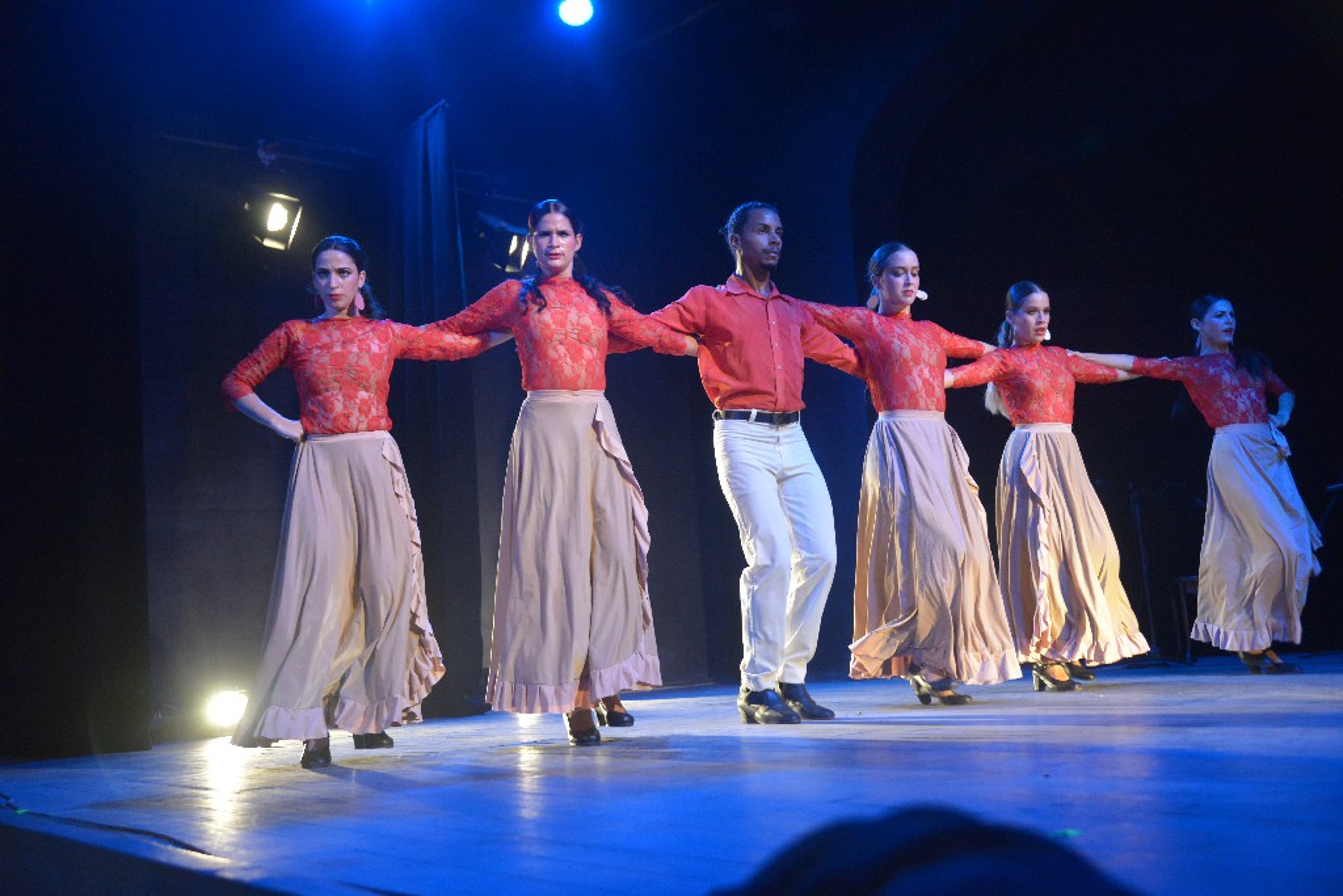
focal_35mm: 34
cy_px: 448
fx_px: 1268
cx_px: 672
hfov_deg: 55.8
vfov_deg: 38.9
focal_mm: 34
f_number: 4
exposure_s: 1/160
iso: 5000
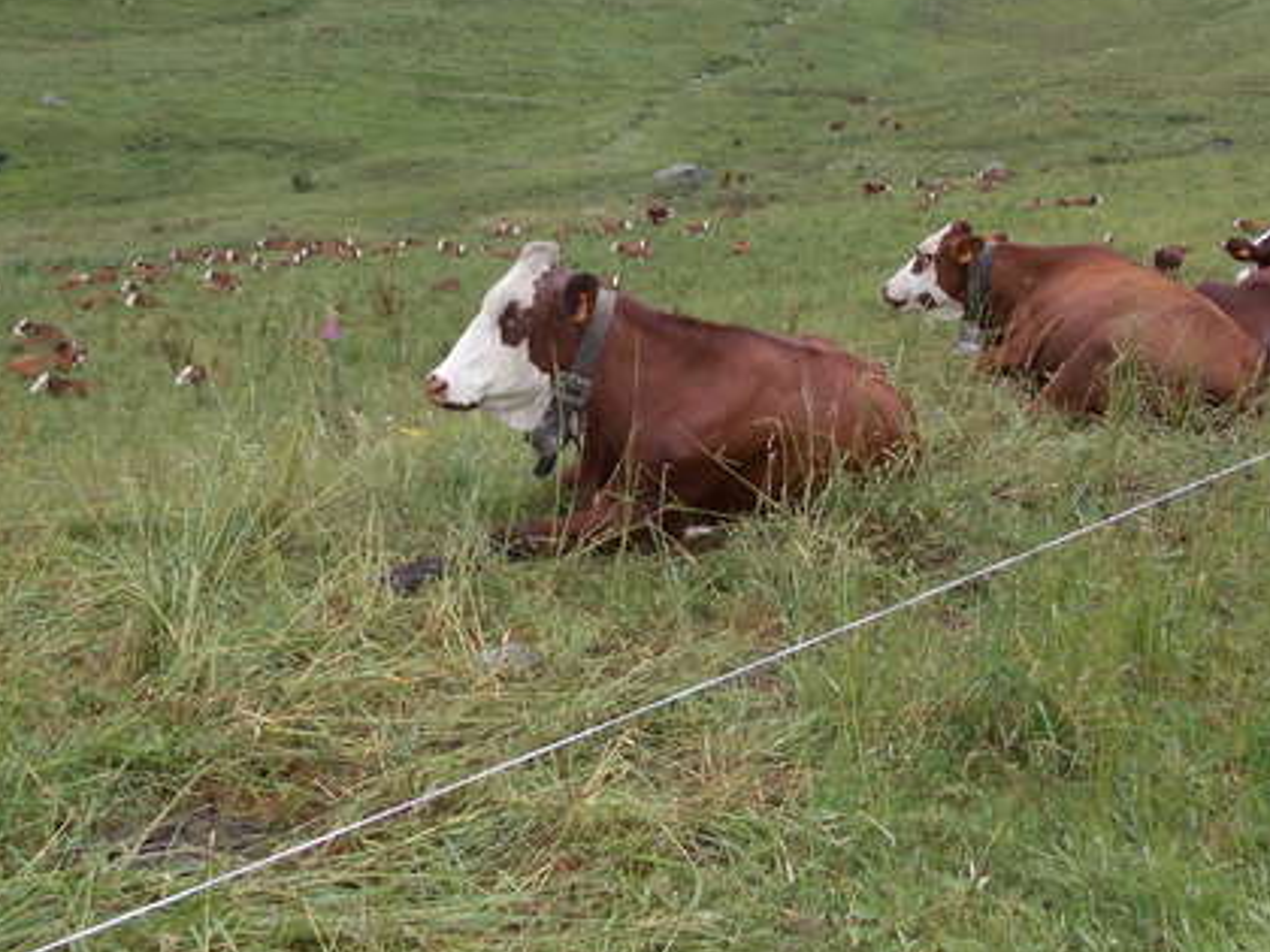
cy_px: 366
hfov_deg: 46.8
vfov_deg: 35.8
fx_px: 1468
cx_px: 593
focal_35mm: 40
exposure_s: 1/500
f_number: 2.7
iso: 80
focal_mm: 4
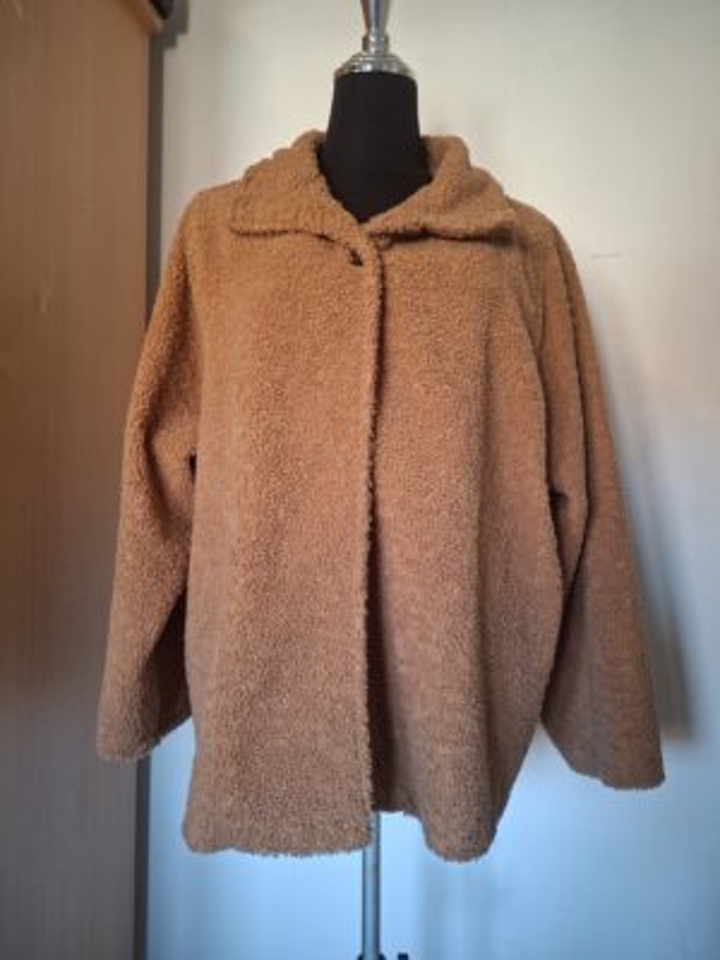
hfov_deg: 58.9
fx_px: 638
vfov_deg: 73.9
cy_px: 480
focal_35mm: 23
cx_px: 360
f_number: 1.8
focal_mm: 5.54
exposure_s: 1/50
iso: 250
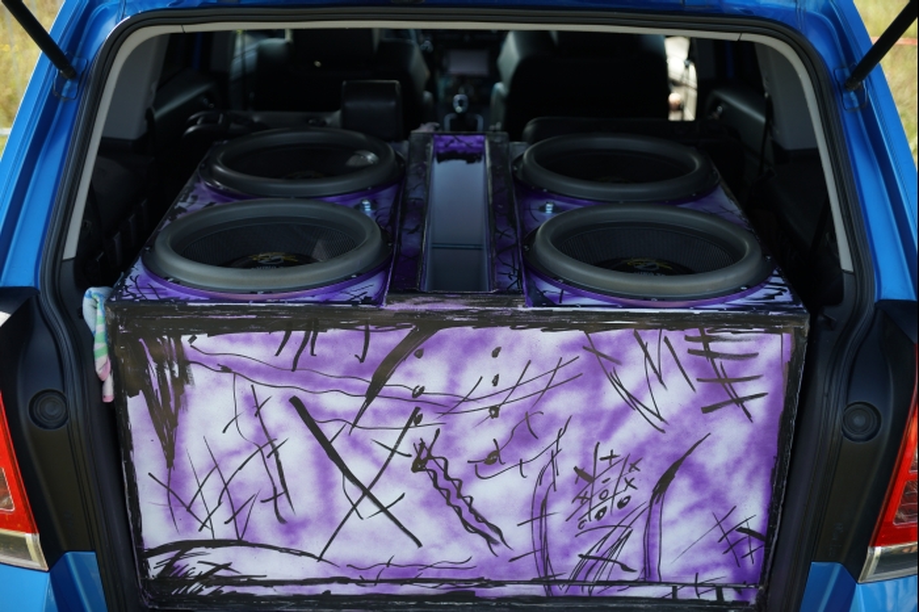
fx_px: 1276
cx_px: 460
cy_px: 306
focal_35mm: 50
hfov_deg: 39.6
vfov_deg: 27.0
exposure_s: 1/400
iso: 200
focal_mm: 50
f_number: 3.2
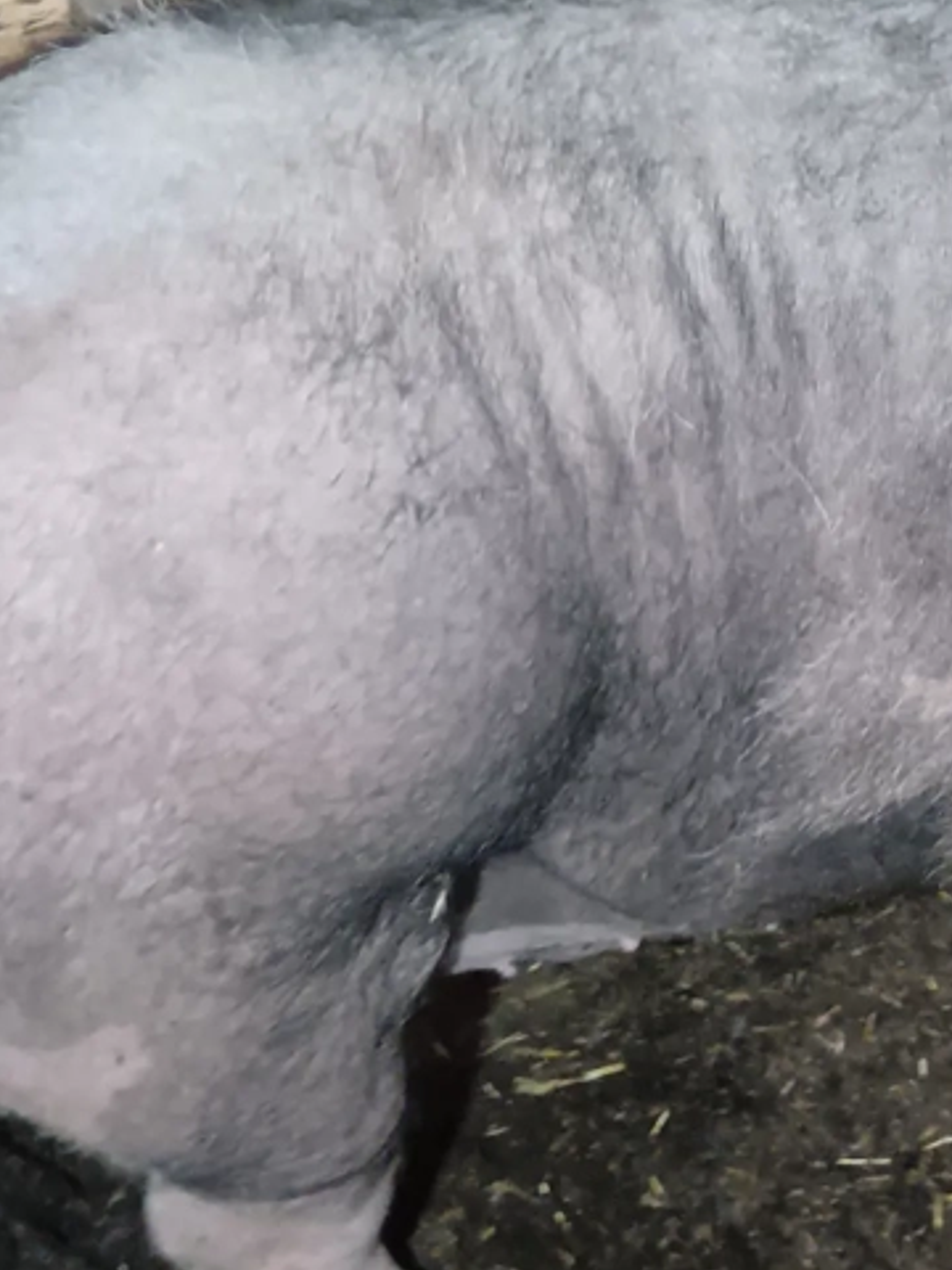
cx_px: 788
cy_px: 198
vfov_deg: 25.4
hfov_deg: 19.4
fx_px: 2750
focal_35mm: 75
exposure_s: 1/33.3
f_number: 1.9
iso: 4062
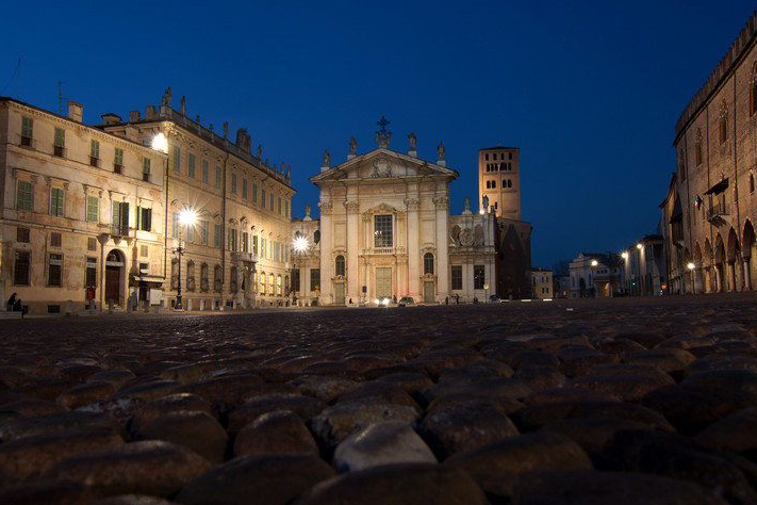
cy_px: 242
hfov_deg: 67.3
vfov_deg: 47.9
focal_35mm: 27
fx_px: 568
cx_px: 360
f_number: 10
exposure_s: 13
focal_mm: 16
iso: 50
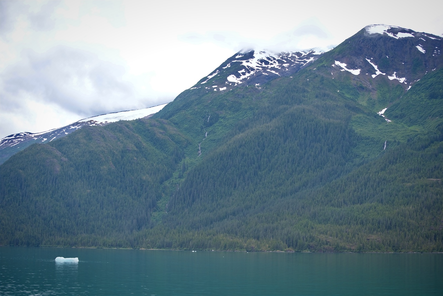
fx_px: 862
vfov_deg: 19.5
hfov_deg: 28.8
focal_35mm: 70
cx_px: 222
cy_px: 148
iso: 100
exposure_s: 1/160
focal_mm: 70
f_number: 6.3
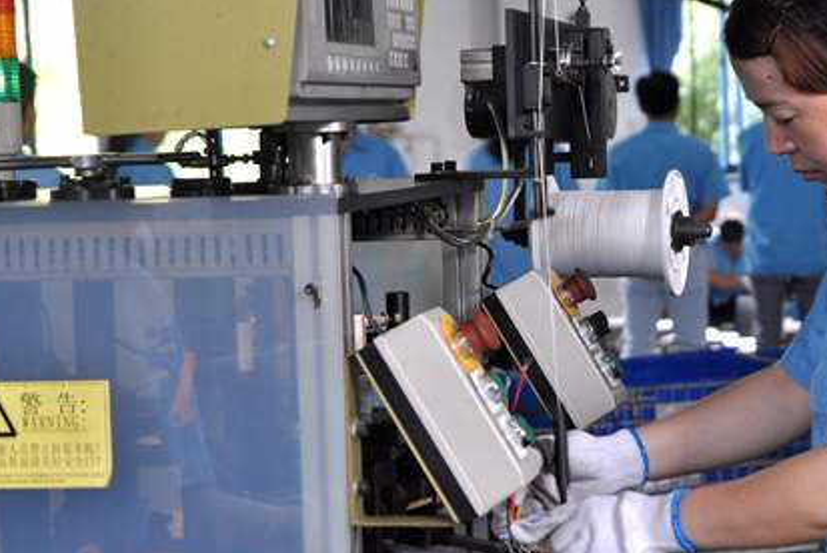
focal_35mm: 90
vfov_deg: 15.2
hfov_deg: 22.6
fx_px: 2069
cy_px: 281
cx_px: 469
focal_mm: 40
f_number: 3.5
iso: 200
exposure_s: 1/50
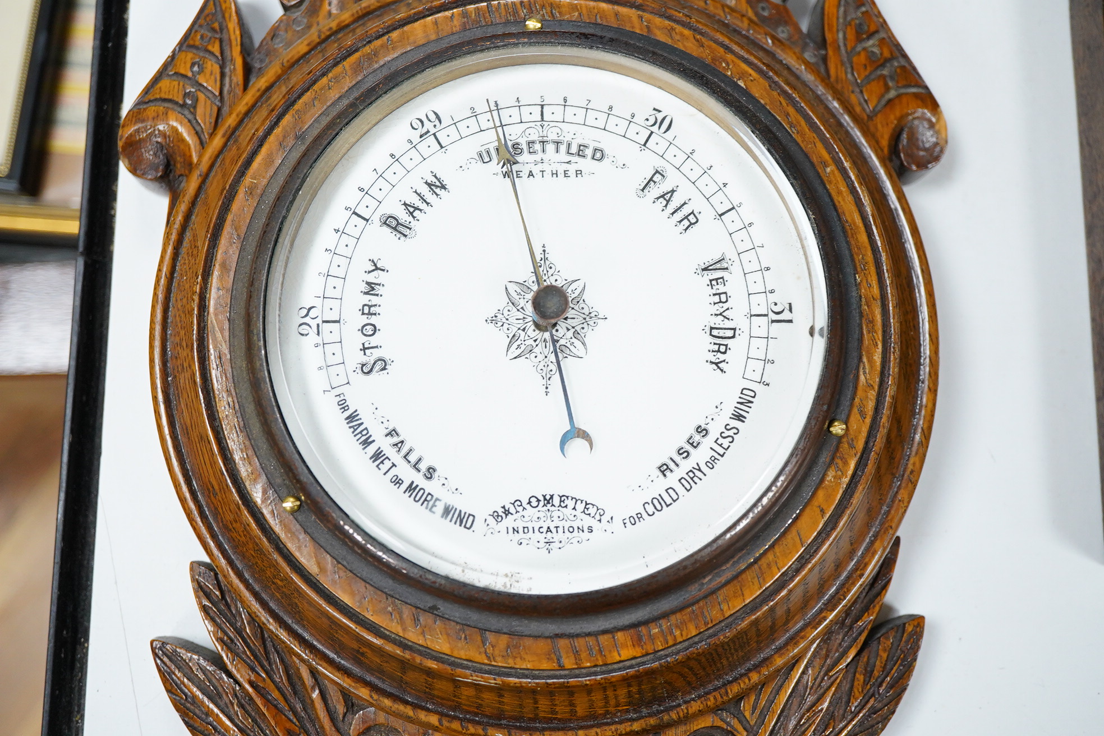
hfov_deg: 43.6
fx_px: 1380
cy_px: 368
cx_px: 552
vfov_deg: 29.9
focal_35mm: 45
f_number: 3.5
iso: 1250
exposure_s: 1/125
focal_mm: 30
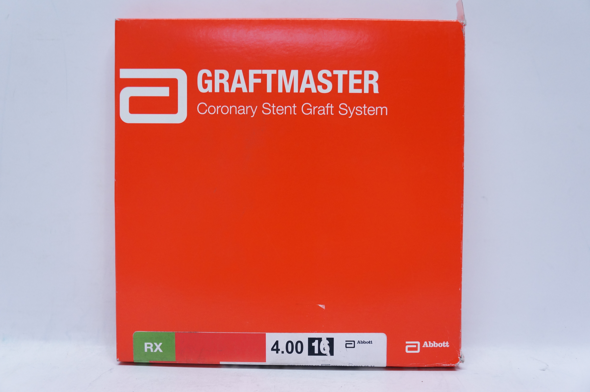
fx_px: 540
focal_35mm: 33
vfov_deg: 39.9
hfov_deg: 57.3
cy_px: 196
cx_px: 295
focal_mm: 22
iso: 800
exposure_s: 1/160
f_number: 4
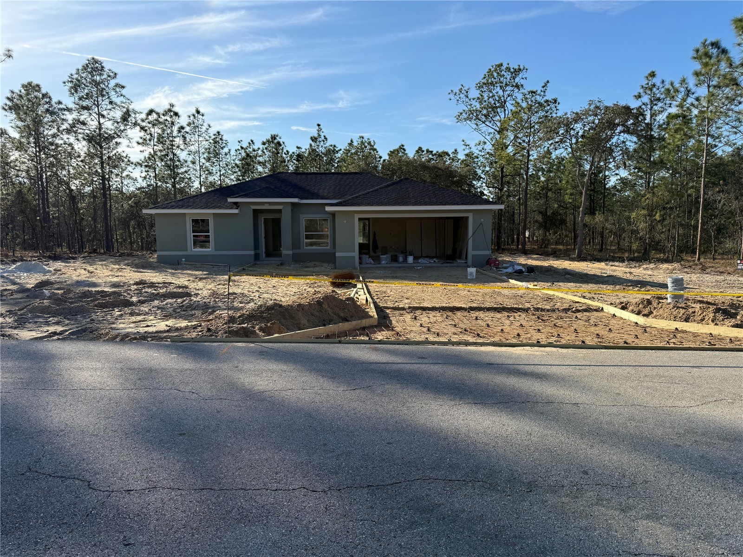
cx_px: 372
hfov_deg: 71.6
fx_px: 515
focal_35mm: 24
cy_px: 278
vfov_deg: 56.8
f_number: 1.78
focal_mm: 6.76
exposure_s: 1/4673
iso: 100
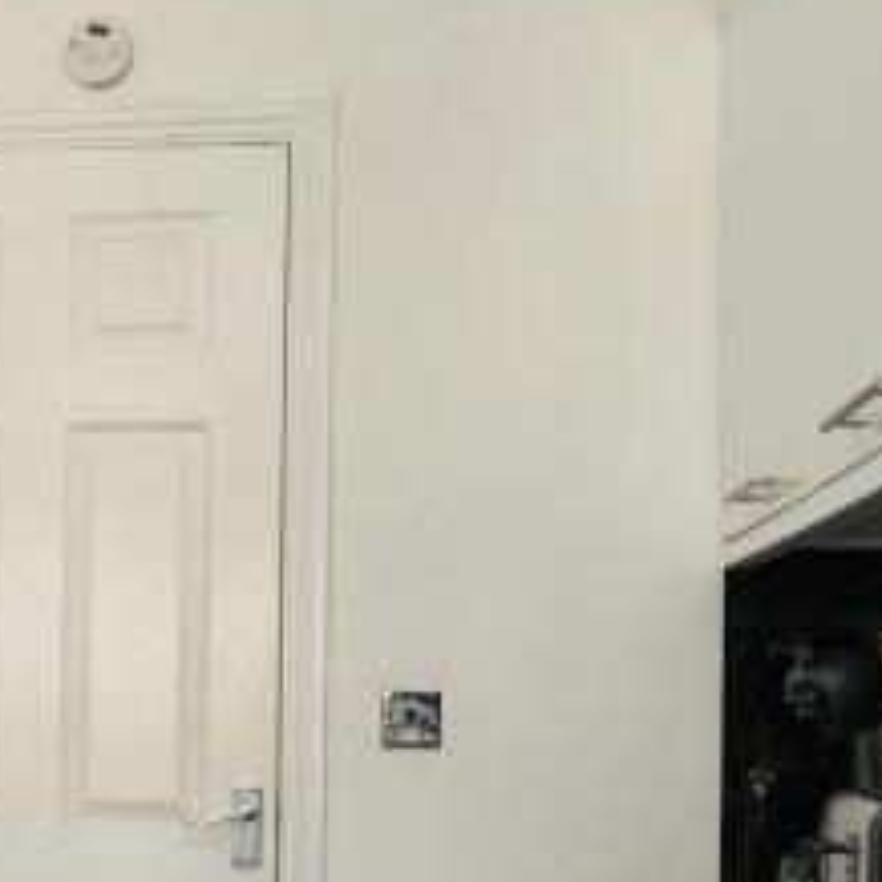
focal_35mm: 56
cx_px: 263
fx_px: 1614
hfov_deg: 30.2
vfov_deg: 30.0
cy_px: 682
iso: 1600
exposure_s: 1/160
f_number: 3.5
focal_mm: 14
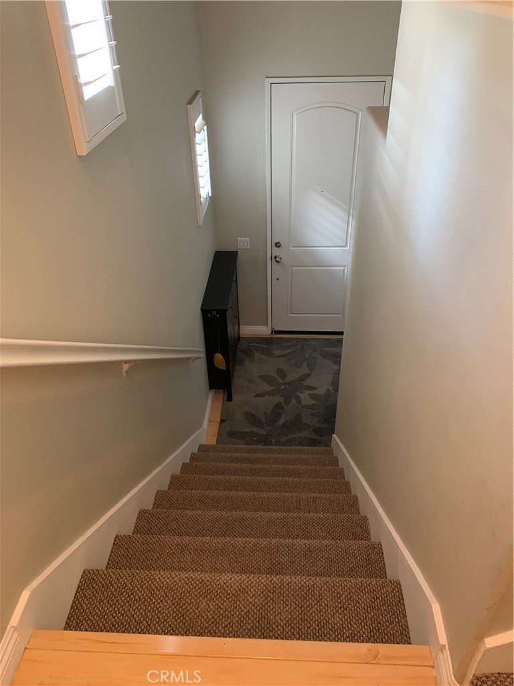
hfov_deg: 53.1
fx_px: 515
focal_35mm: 26
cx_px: 257
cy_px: 343
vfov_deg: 67.3
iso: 400
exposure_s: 1/30
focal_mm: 4.25
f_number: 1.8
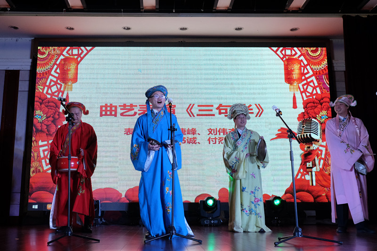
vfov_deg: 37.8
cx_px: 188
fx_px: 366
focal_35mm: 35
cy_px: 126
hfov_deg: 54.5
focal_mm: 23.3
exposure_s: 1/340
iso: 1600
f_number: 5.6
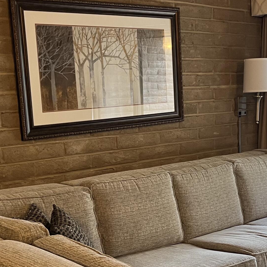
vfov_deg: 26.8
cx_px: 192
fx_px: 558
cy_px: 172
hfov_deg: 26.6
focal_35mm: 64
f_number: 1.6
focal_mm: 5.1
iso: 125
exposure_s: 1/60
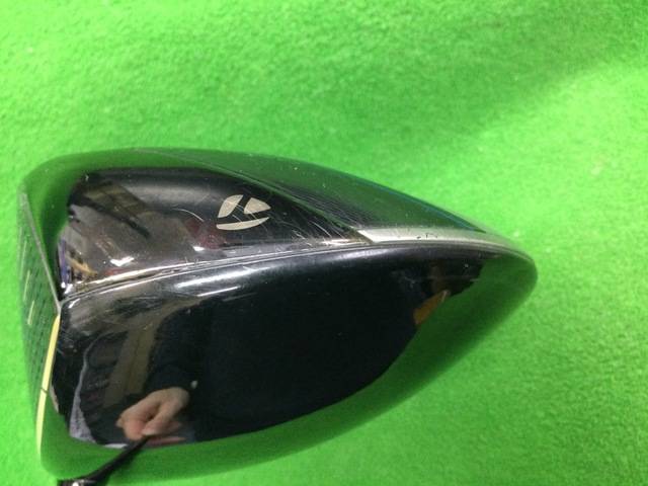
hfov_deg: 58.4
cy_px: 243
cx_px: 324
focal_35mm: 31
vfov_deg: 45.4
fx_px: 580
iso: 200
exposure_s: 1/24
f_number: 2.4
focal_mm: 3.3
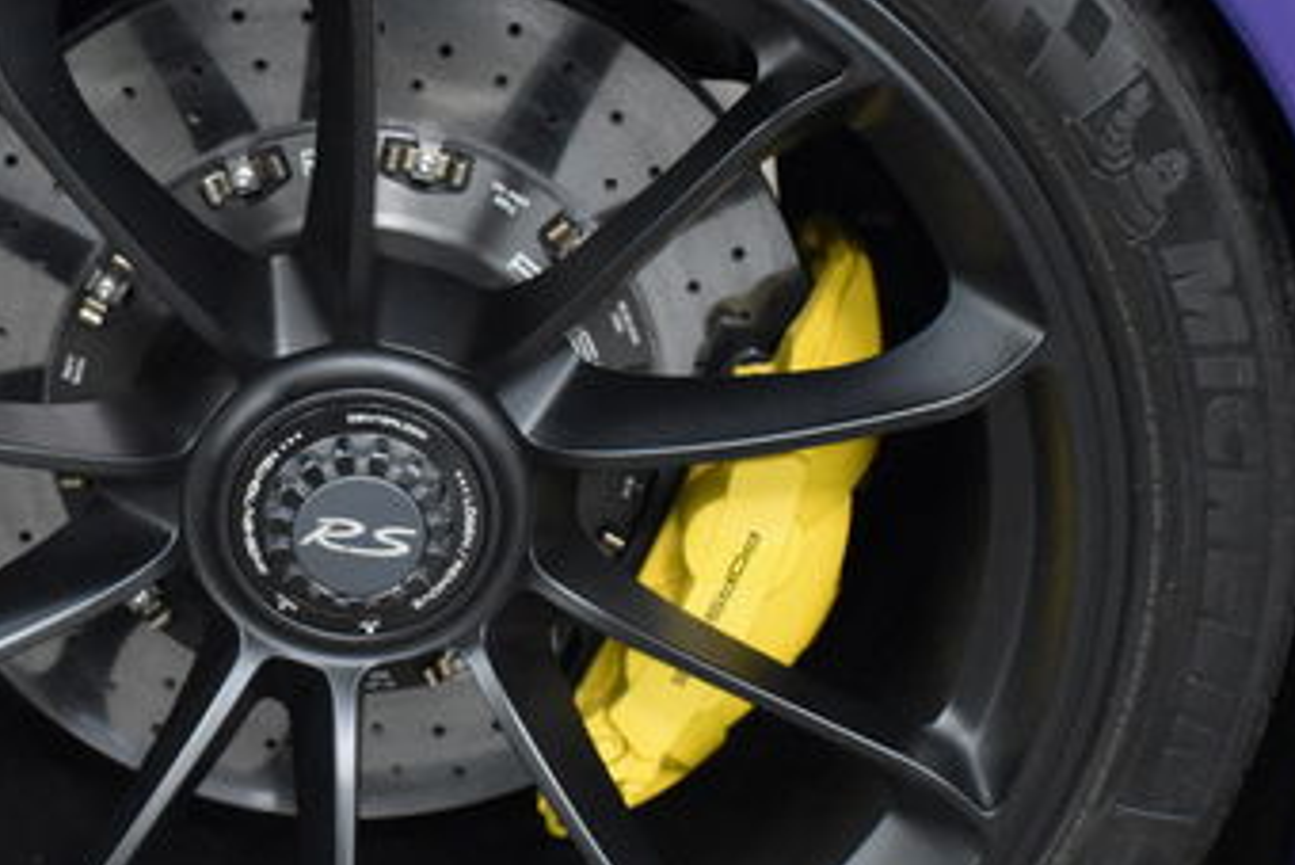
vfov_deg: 15.5
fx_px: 3167
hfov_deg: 22.9
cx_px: 354
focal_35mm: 88
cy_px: 453
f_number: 4
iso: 5000
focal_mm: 26
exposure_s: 1/125
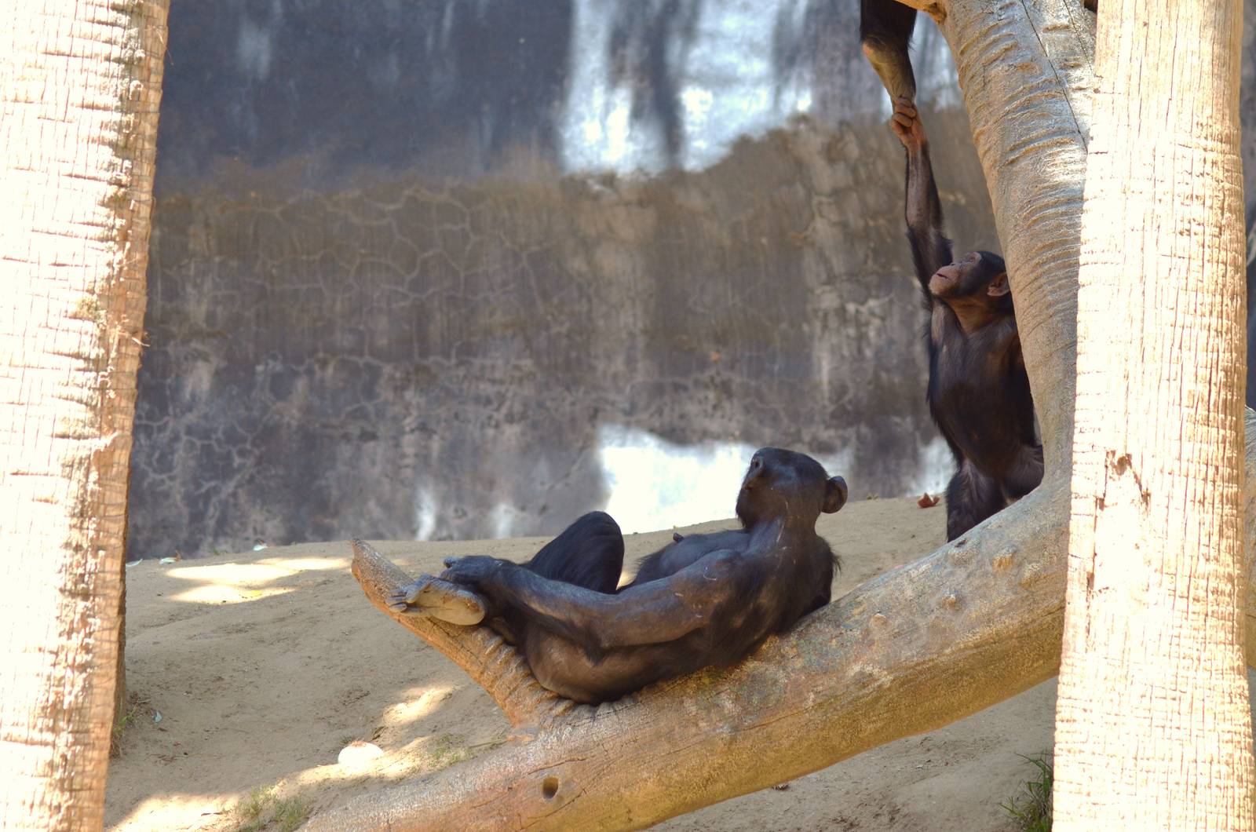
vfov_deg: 7.6
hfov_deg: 11.4
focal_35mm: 180
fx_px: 6267
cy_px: 416
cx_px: 628
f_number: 5.6
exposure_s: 1/500
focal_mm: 120
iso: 400
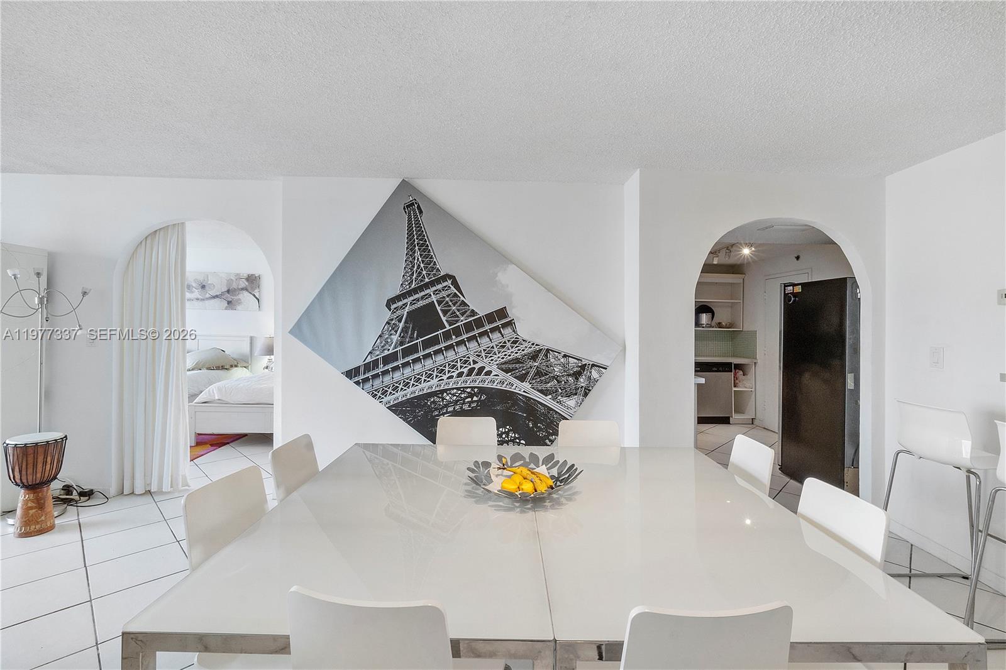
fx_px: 419
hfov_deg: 100.4
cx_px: 503
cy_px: 335
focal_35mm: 15
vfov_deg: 77.3
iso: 250
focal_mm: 10
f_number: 18
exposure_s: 1/40
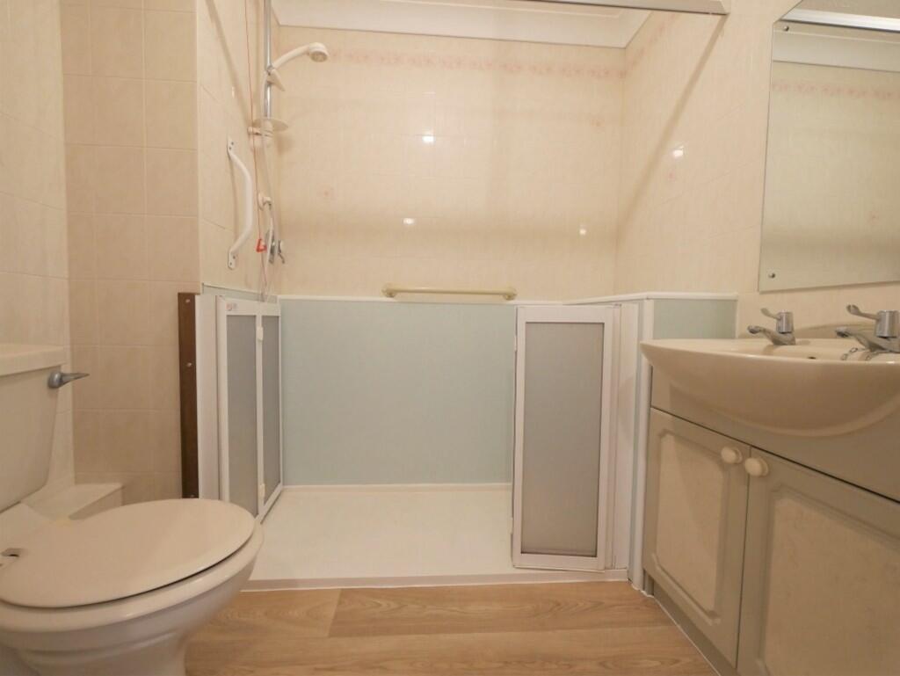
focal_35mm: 14
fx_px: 364
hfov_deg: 102.0
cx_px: 450
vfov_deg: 85.7
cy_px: 338
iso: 1250
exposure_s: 1/60
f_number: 4
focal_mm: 7
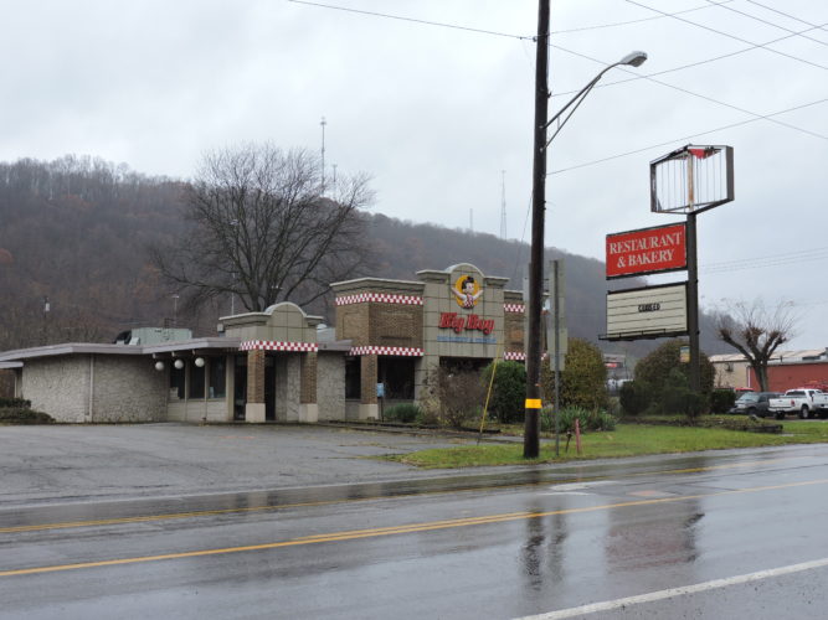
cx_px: 414
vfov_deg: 30.9
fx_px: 1124
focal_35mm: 47
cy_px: 310
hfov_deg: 40.4
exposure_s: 1/80
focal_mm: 8.4
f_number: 3.5
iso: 100
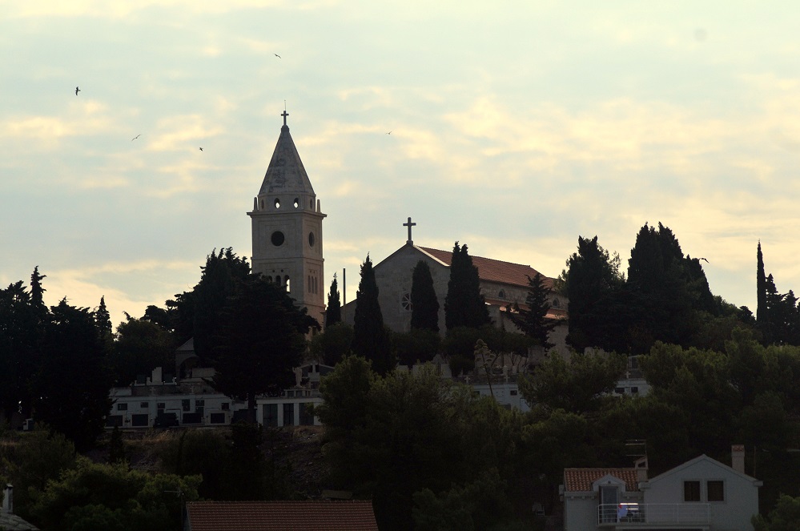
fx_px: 5658
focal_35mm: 255
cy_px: 266
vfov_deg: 5.4
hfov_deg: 8.1
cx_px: 400
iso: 320
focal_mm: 170
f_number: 6.3
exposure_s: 1/5000
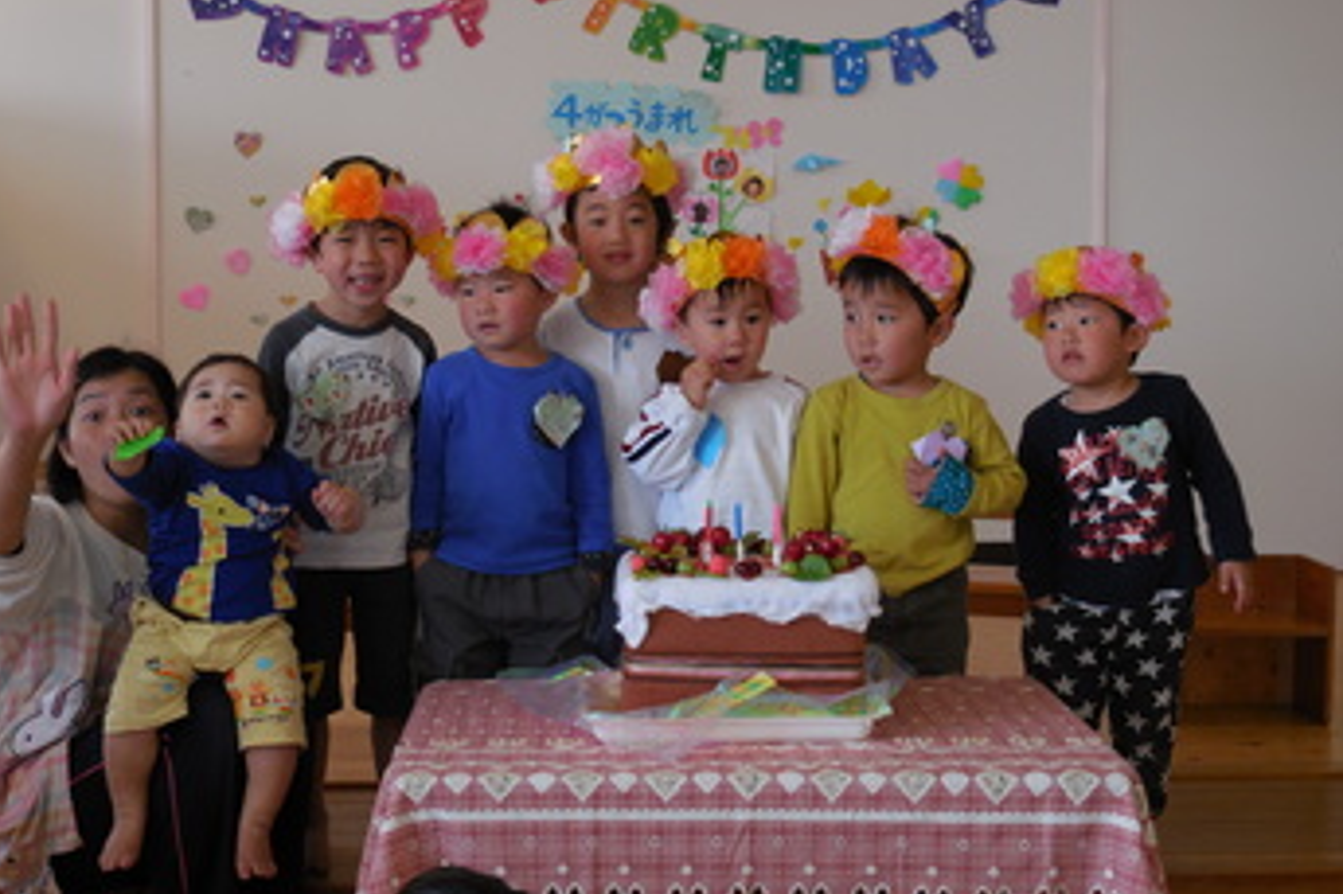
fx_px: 2051
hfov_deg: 36.3
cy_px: 441
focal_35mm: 55
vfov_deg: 24.6
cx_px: 668
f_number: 4.3
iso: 125
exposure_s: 1/40
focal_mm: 9.4
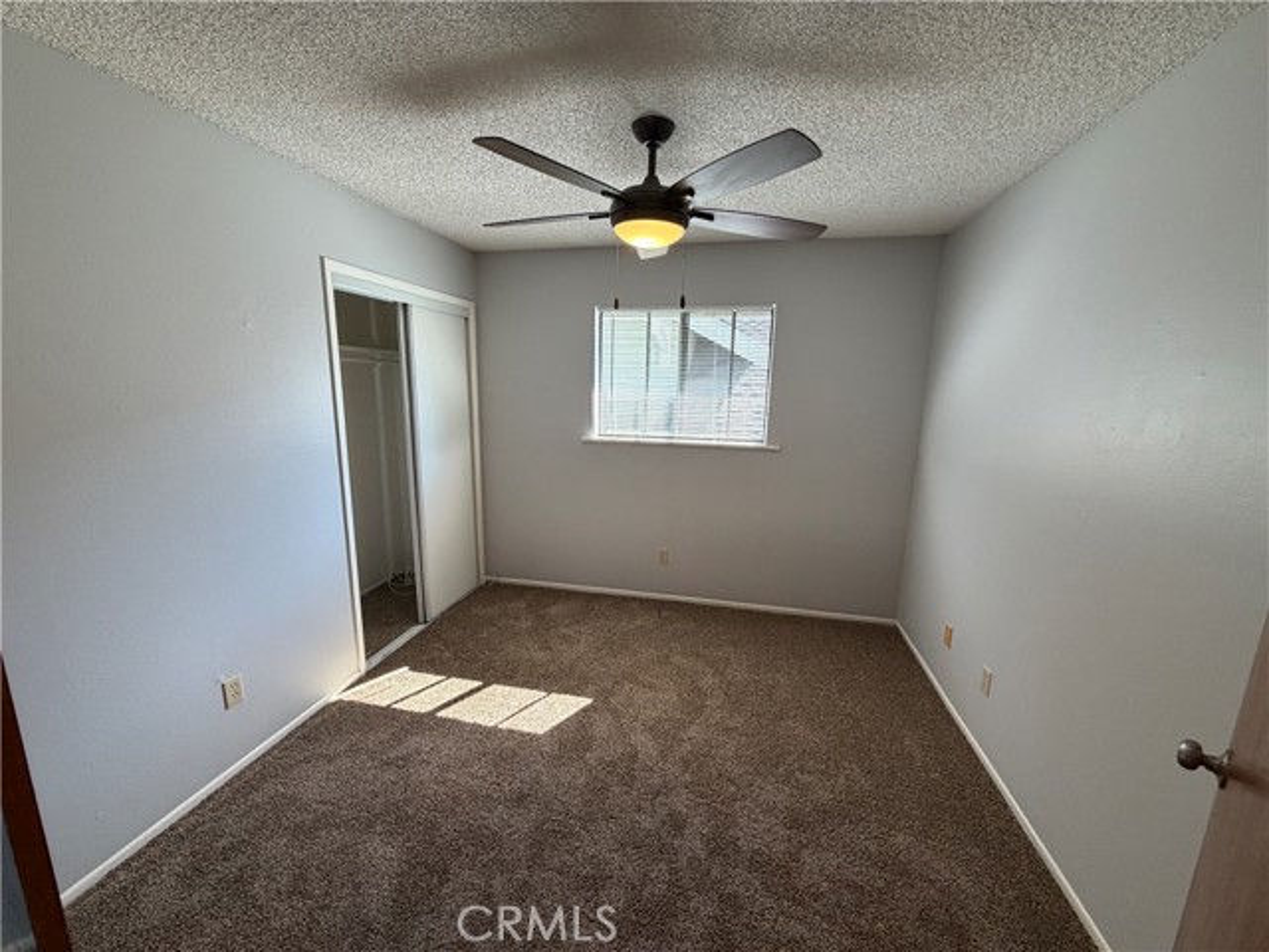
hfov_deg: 102.1
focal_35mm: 14
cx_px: 634
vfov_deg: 85.7
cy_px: 476
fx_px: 513
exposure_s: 1/120
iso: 200
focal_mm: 2.22
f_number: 2.2
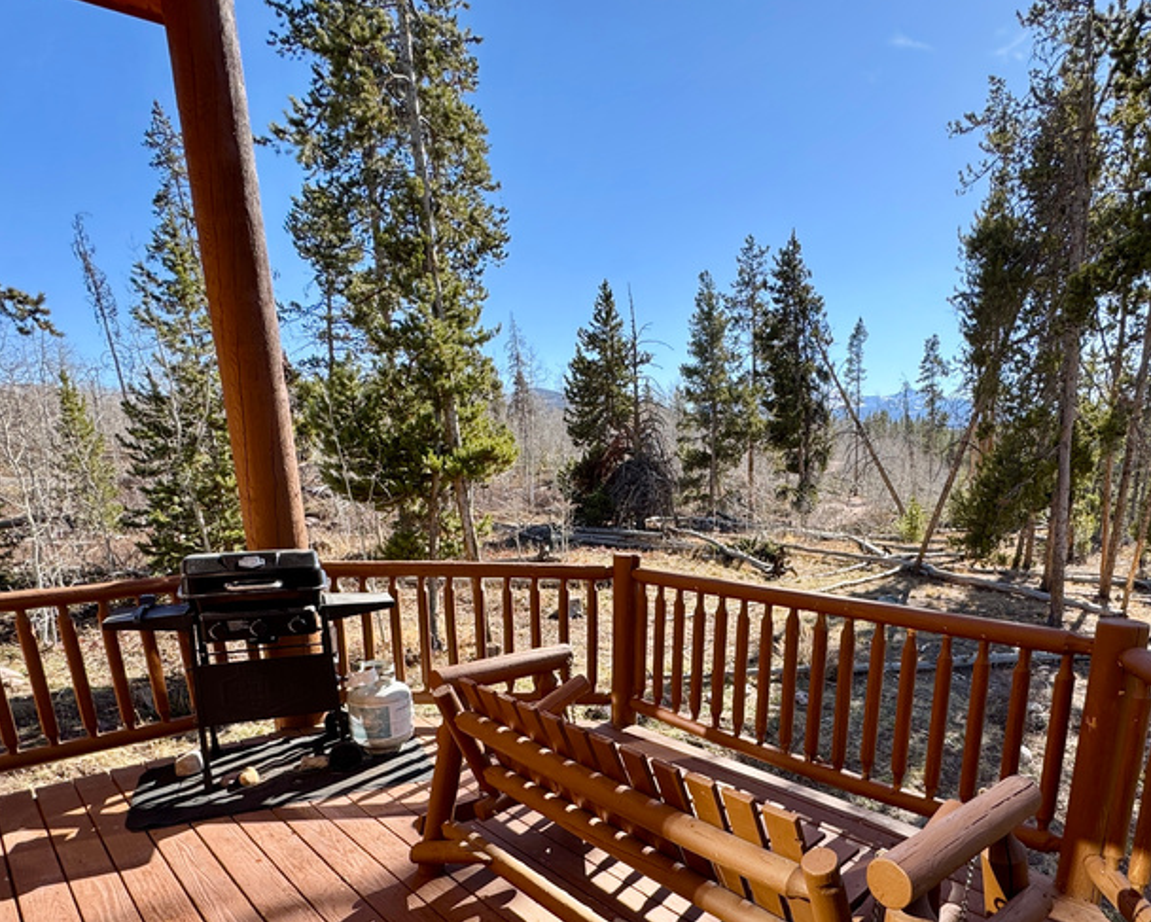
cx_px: 661
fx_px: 784
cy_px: 668
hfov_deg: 72.2
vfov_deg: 58.4
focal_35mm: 23
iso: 40
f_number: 2.2
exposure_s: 1/423
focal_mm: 2.22
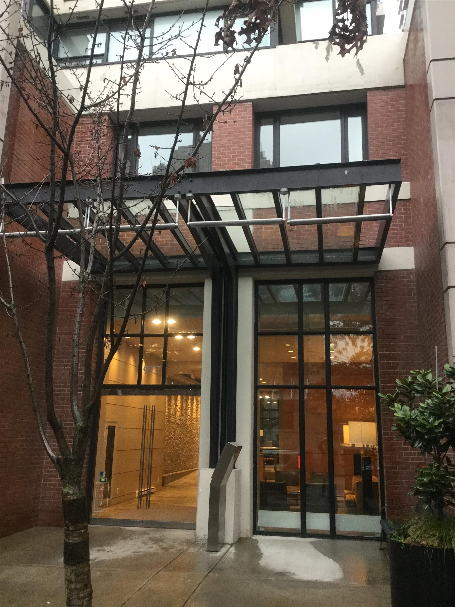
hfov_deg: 45.4
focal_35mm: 31
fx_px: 543
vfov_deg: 58.4
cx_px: 228
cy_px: 304
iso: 100
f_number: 2.4
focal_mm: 3.3
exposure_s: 1/30
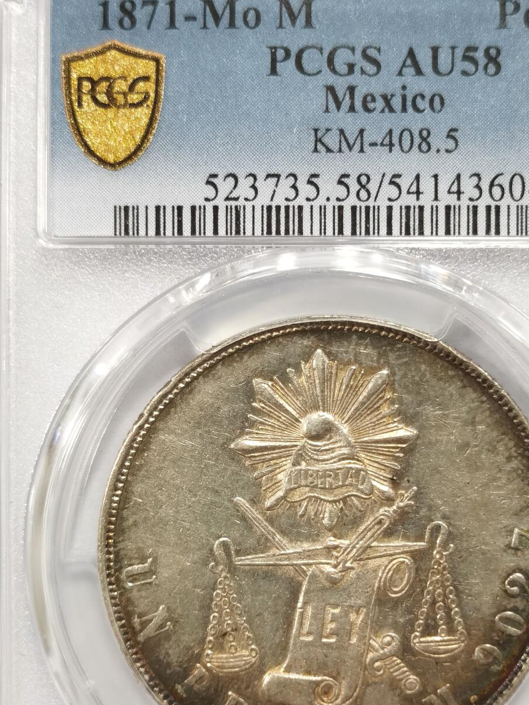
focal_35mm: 80
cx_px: 329
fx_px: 1630
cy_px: 403
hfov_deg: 18.4
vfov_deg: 24.4
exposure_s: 1/100
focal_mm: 5.56
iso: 160
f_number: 16
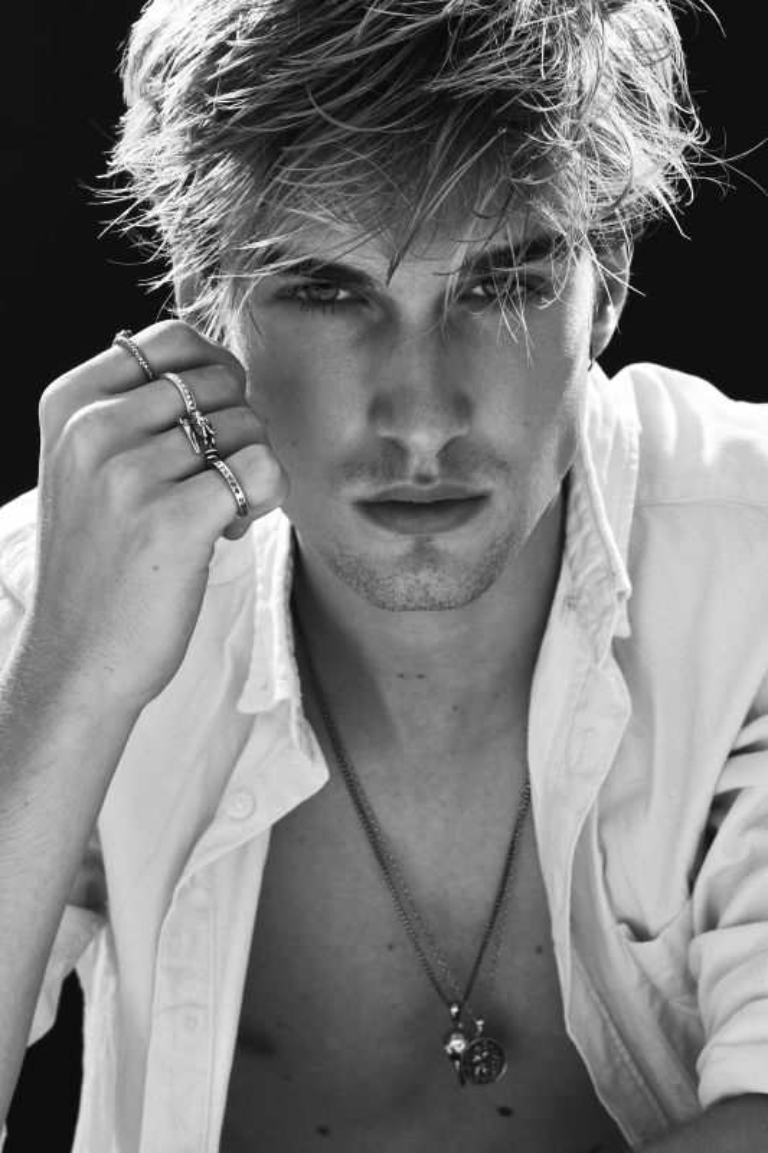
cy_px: 576
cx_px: 384
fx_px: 2721
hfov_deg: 16.1
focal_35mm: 85
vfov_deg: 23.9
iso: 100
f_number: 11
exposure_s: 1/200
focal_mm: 85
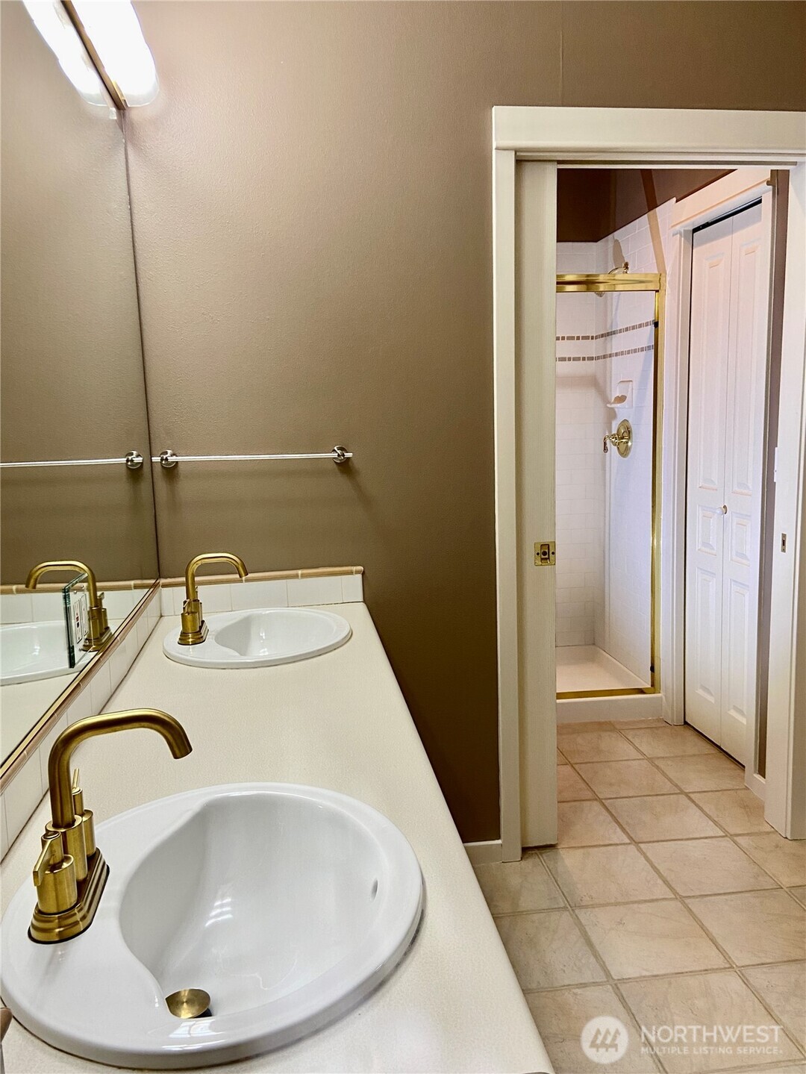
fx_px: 807
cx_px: 403
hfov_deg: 53.1
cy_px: 537
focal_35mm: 26
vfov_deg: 67.3
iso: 80
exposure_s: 1/60
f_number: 1.8
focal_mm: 4.25
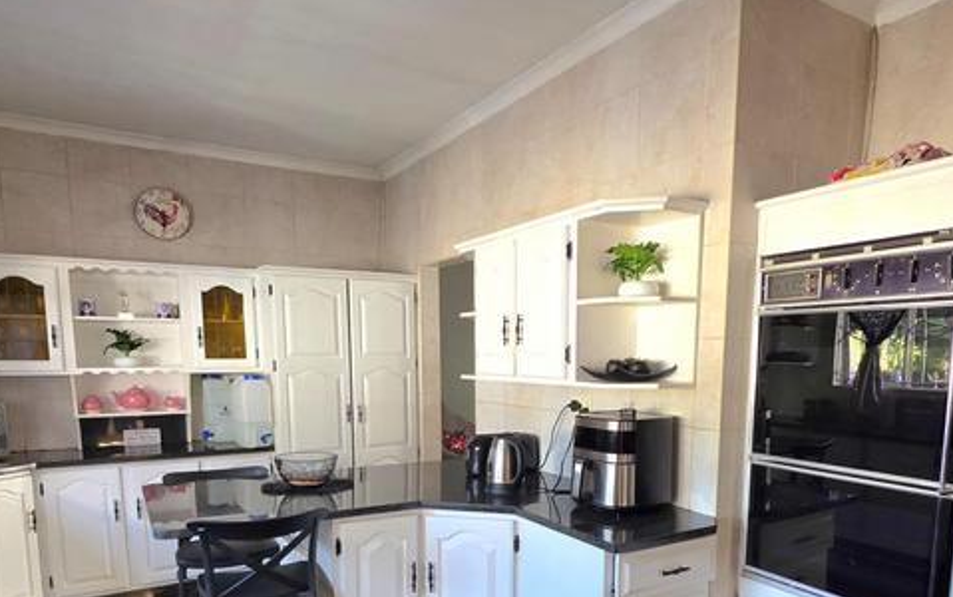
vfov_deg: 50.9
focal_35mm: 23
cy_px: 446
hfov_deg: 77.1
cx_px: 497
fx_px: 598
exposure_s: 1/50.3
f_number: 1.9
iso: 160
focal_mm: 2.2
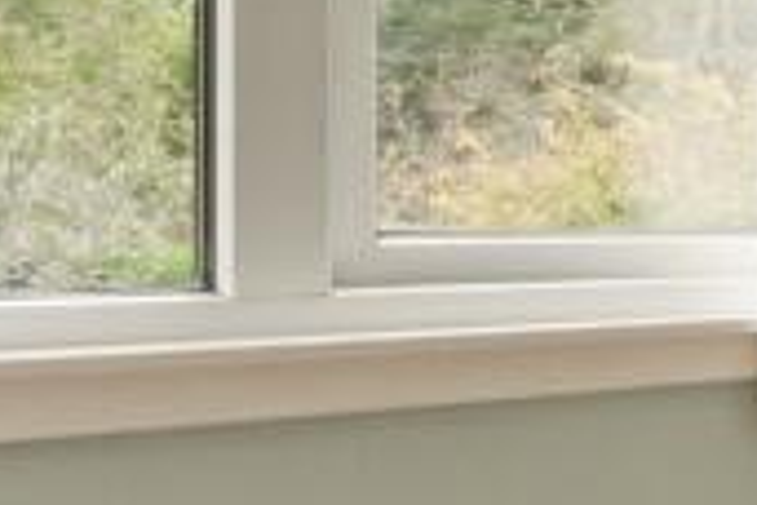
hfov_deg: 14.4
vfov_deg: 16.3
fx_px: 1766
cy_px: 248
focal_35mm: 84
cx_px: 1873
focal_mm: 14
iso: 400
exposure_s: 1/5
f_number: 18
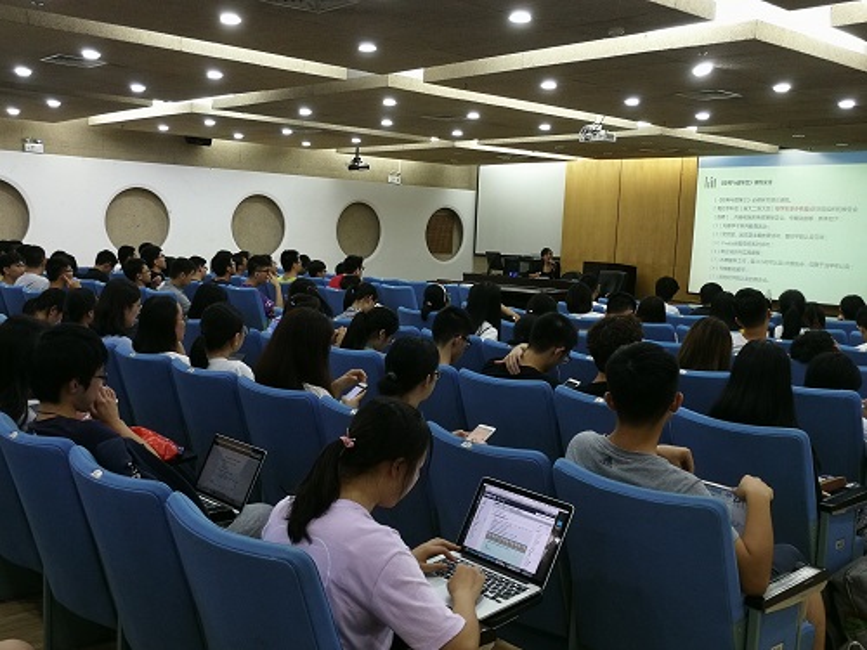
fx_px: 877
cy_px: 325
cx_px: 434
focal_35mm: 35
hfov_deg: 52.6
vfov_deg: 40.7
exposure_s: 1/30
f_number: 2.2
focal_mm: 3.95
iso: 250
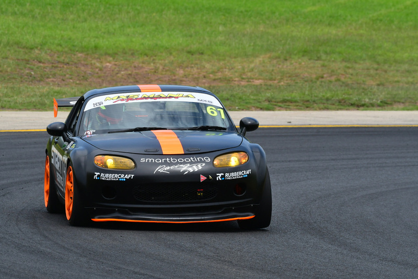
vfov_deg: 2.9
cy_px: 140
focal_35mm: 480
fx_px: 5575
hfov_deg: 4.3
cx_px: 209
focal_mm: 320
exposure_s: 1/640
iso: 500
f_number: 11
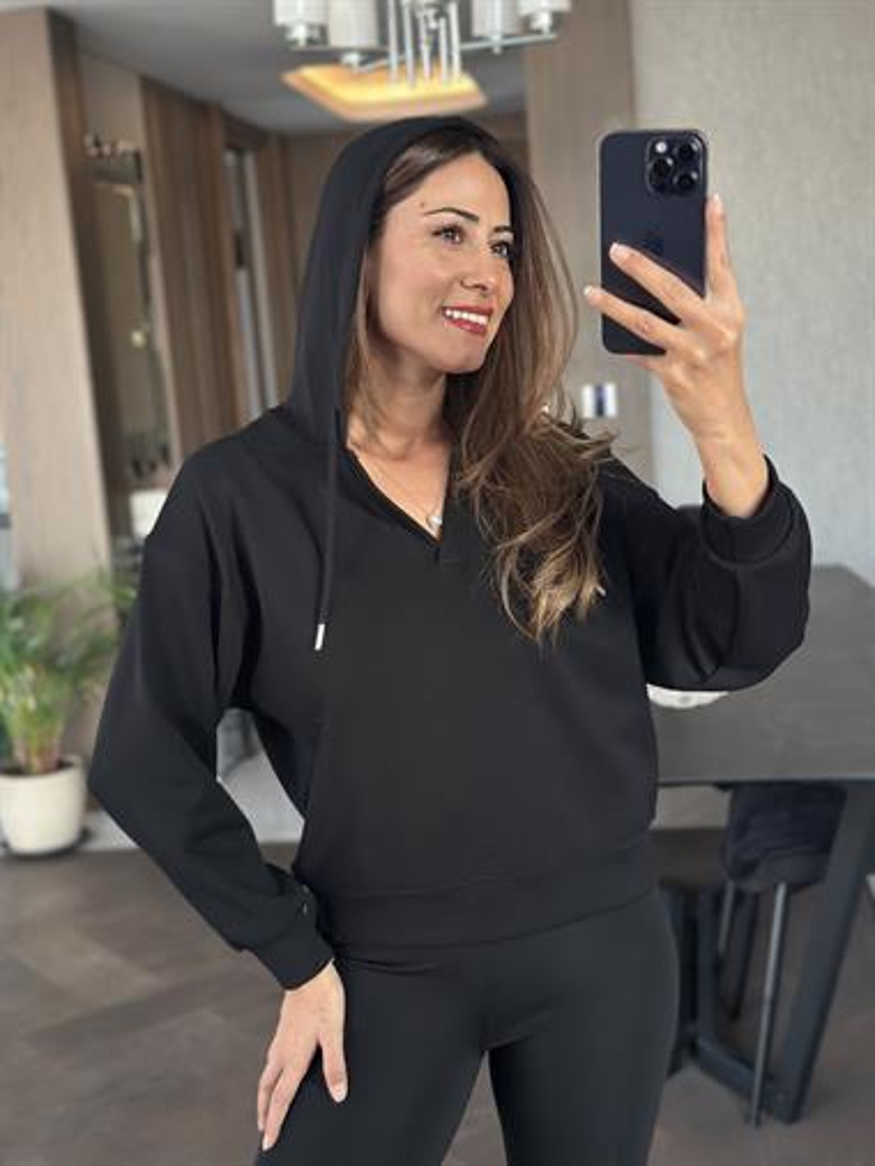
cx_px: 438
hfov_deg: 30.3
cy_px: 583
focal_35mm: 48
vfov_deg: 39.6
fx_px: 1616
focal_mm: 6.86
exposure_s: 1/56
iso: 400
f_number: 1.78
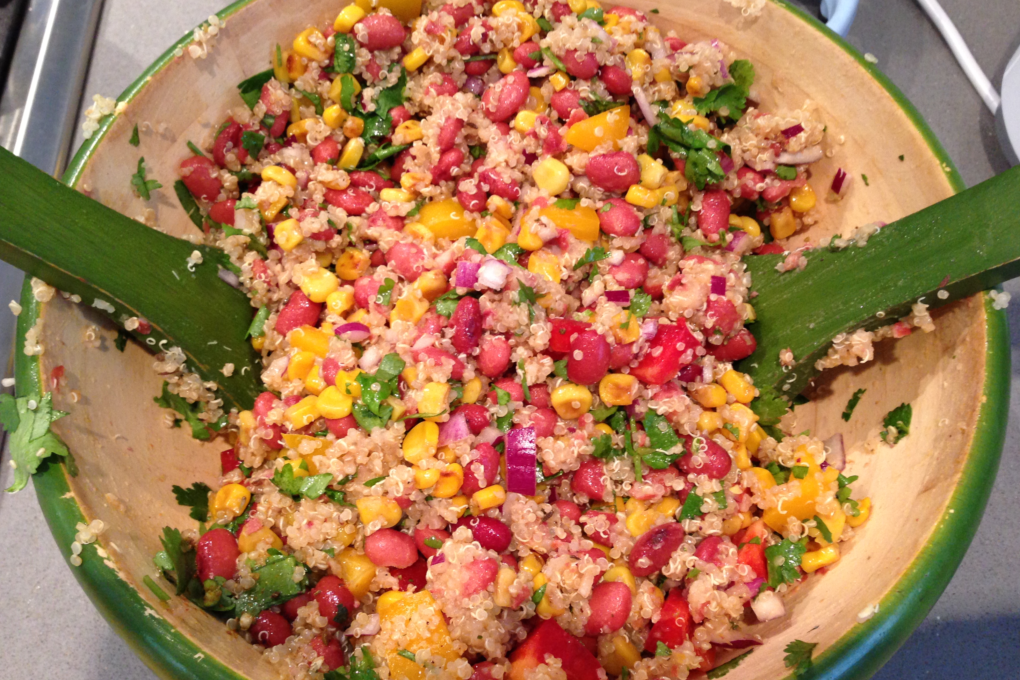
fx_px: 992
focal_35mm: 35
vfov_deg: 37.9
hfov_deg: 54.4
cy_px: 332
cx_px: 507
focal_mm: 4.13
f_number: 2.4
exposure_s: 1/20
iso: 160
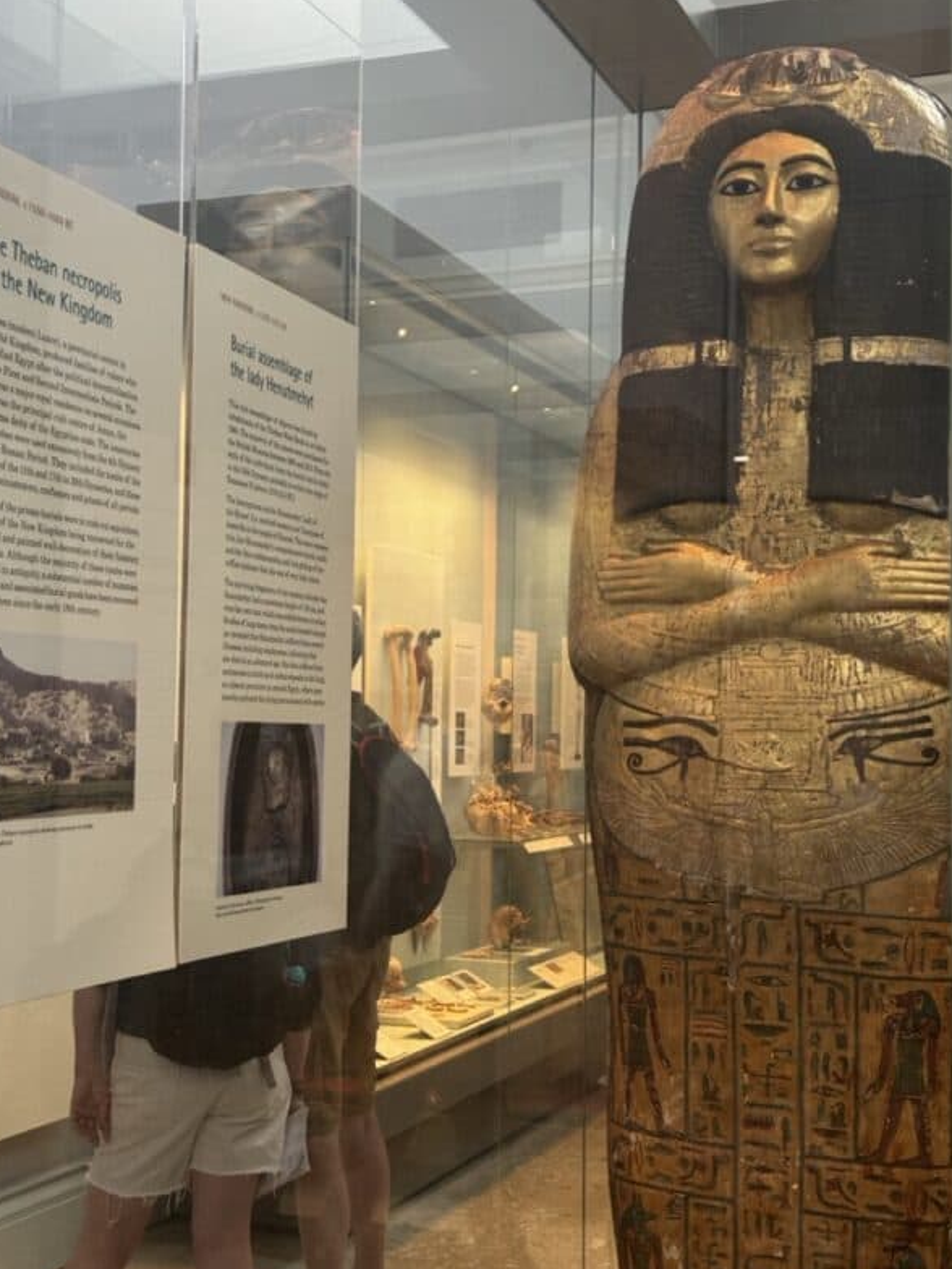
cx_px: 474
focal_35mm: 49
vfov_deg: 38.9
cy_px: 638
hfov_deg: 29.7
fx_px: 1797
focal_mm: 6.86
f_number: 1.78
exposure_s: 1/33
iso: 250
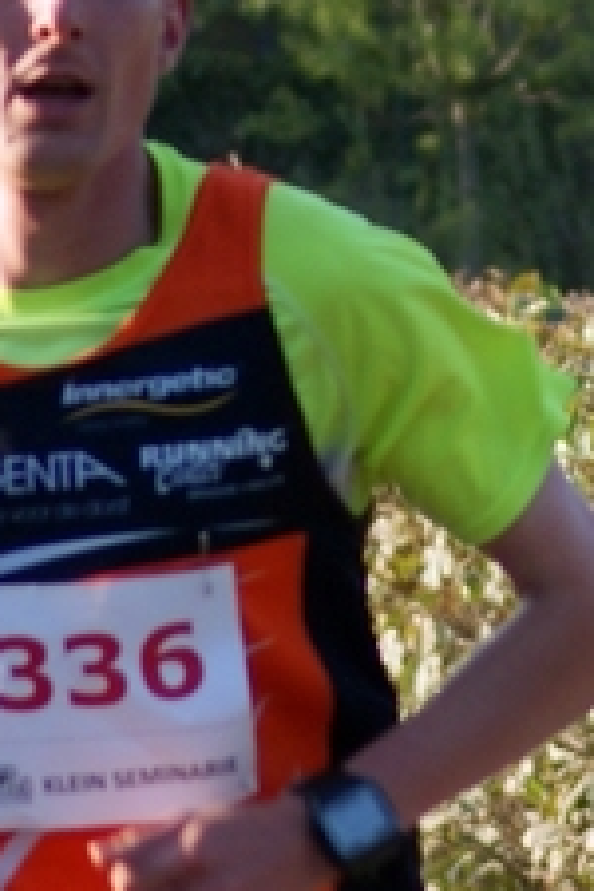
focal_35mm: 300
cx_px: 99
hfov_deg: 4.6
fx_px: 7433
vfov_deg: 6.8
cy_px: 784
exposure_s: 1/250
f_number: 4.5
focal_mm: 75
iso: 100
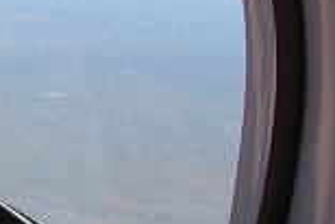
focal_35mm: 170
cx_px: -359
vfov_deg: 8.1
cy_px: -4
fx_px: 1583
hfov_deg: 10.9
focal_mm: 18
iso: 100
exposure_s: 1/200
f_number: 7.1
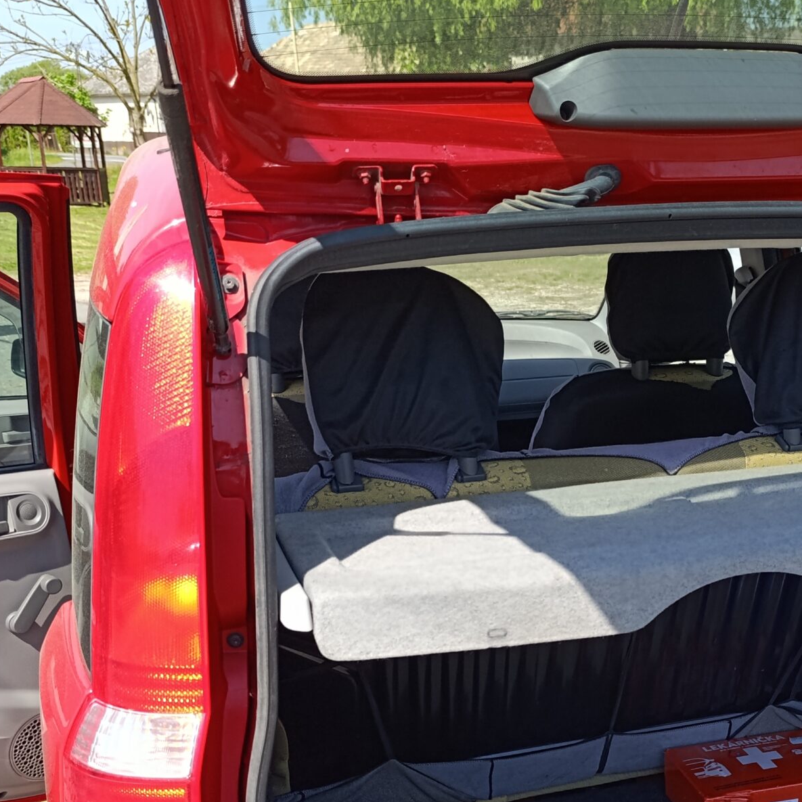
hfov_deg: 37.3
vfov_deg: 37.2
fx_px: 1153
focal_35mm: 44
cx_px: 610
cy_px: 624
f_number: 1.6
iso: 50
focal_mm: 6.14
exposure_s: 1/276
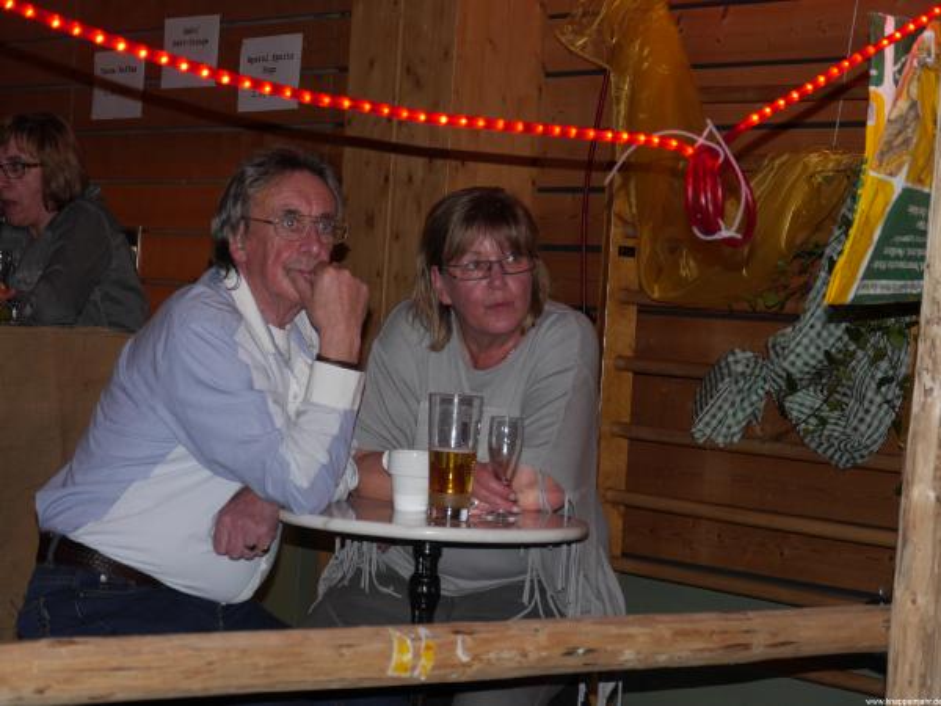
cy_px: 353
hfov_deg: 20.4
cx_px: 470
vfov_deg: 15.4
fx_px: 2610
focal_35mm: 96
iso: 800
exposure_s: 1/50
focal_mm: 48
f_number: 5.5
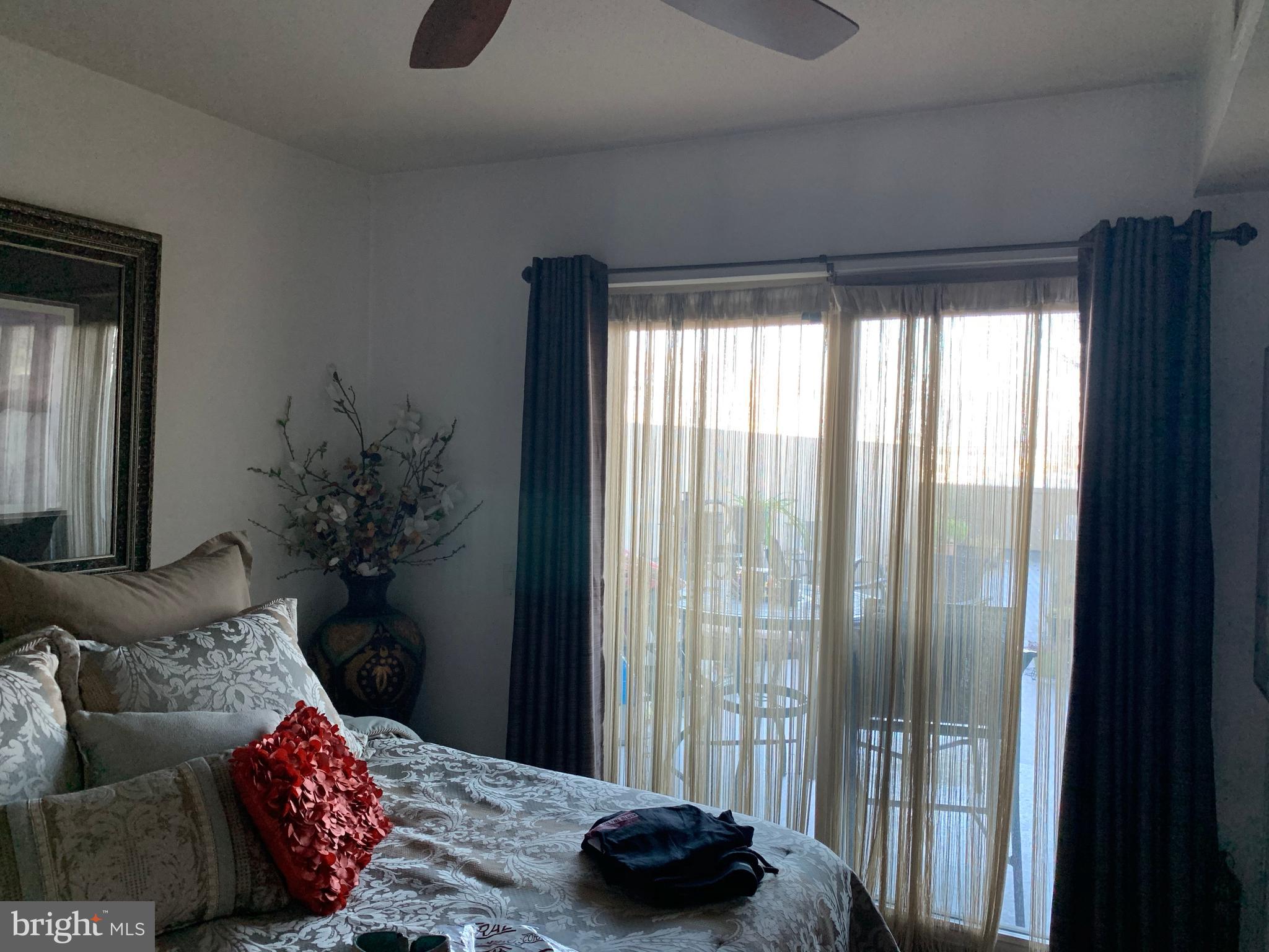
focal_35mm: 26
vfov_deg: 53.1
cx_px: 634
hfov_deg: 67.3
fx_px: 953
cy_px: 476
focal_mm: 4.25
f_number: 1.8
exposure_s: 1/60
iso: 160
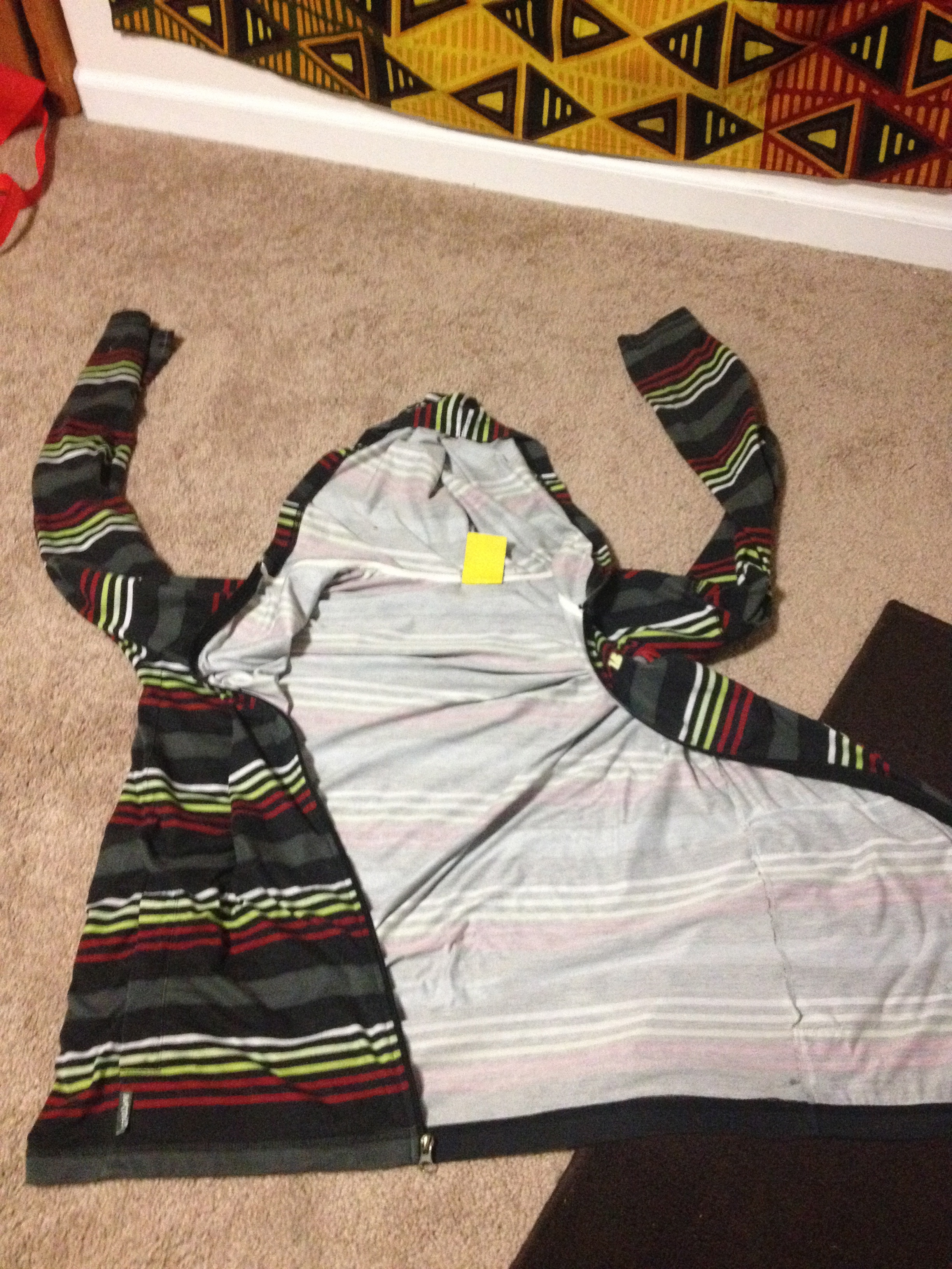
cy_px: 634
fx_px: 1283
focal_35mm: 35
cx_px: 476
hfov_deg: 40.7
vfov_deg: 52.6
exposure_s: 1/15
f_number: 2.4
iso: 500
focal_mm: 4.28
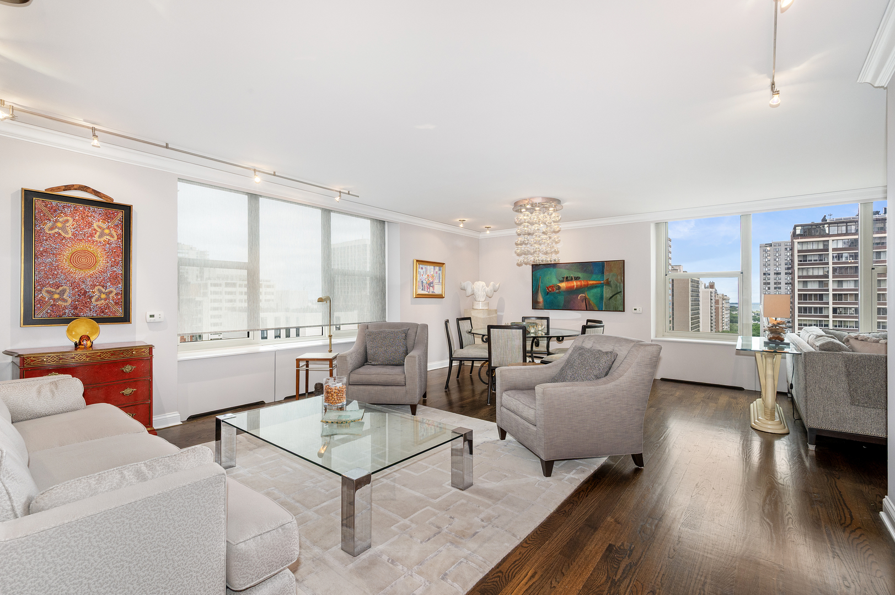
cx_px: 448
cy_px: 298
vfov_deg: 73.7
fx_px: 398
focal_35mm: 16
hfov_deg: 96.8
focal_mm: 16
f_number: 7.1
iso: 800
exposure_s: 1/200
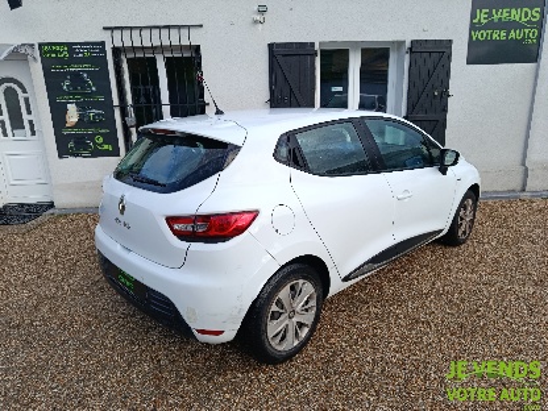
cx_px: 274
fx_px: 380
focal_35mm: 24
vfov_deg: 56.8
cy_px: 206
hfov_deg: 71.6
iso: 50
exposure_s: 1/105
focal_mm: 5.24
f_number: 1.7
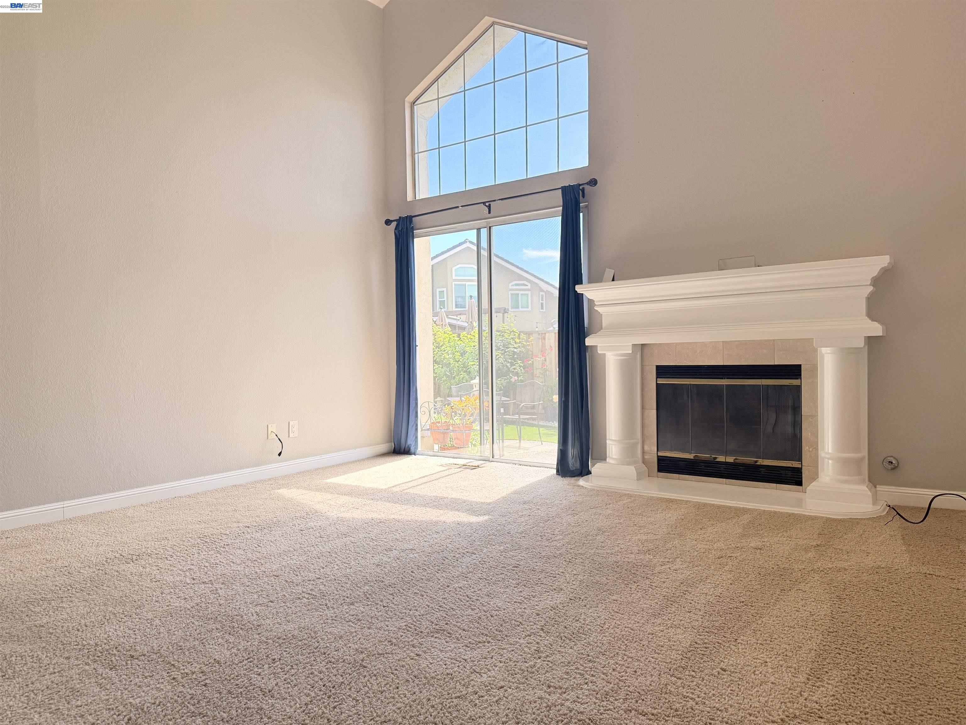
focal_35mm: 24
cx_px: 483
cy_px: 362
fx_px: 670
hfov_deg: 71.6
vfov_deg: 56.8
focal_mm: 6.76
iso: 100
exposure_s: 1/514
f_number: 1.78
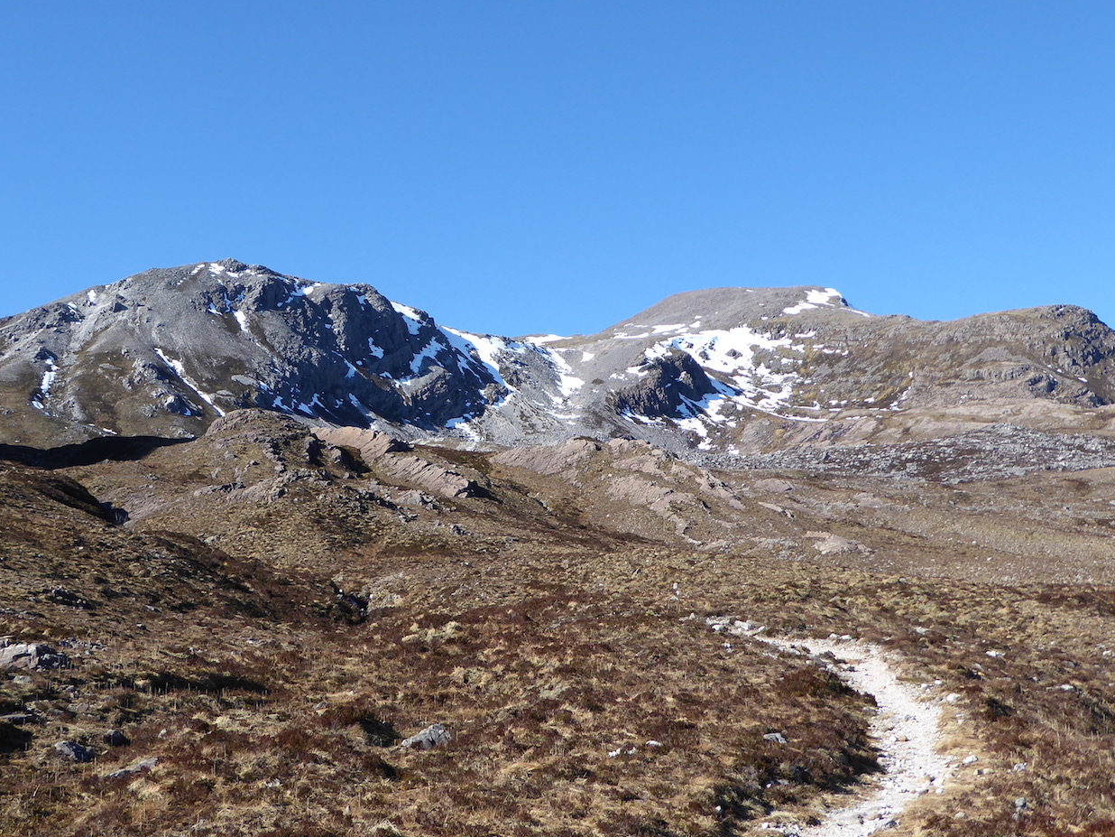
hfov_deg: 42.9
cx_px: 556
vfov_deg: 32.9
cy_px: 458
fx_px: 1417
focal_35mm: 44
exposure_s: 1/500
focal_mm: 5.8
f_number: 3.6
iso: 80
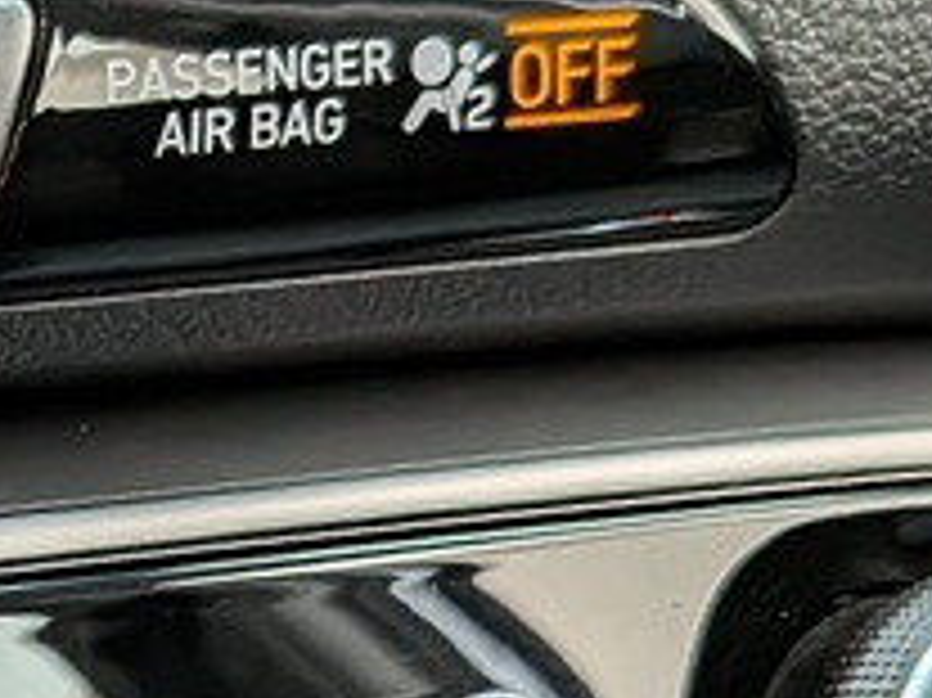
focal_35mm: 119
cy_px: 743
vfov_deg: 12.3
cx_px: -621
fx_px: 3202
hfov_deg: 14.9
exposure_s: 1/16.7
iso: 31
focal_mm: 4.53
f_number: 1.7
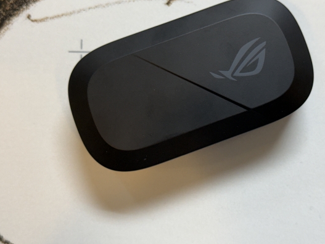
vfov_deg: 24.0
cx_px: 201
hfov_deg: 31.5
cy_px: 91
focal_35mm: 61
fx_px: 573
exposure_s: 1/60
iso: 100
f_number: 1.78
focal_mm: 6.76
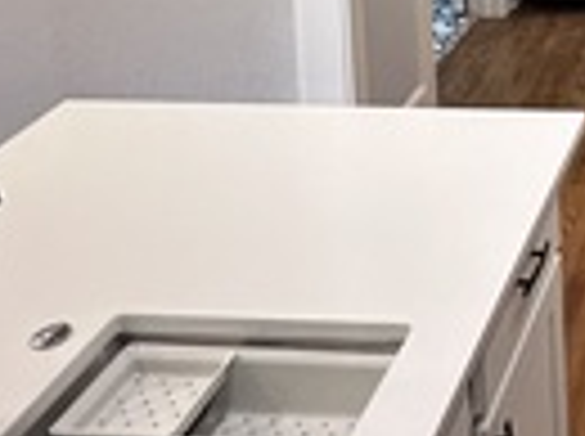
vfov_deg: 17.1
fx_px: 1164
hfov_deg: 24.4
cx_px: 774
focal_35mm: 69
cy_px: -369
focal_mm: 2.22
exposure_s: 1/60
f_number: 2.2
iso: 160
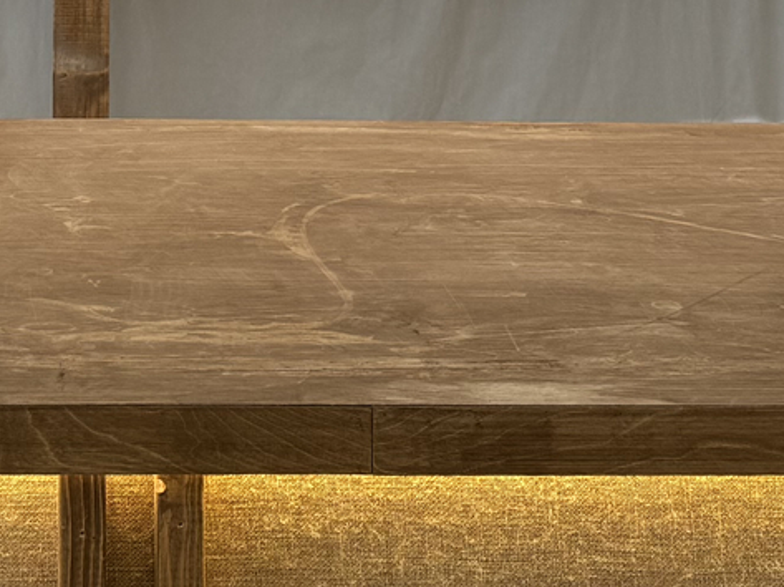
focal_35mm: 104
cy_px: -536
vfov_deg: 12.7
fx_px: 2354
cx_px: 70
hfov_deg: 18.6
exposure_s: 1/120
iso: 64
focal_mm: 6.76
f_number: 1.78
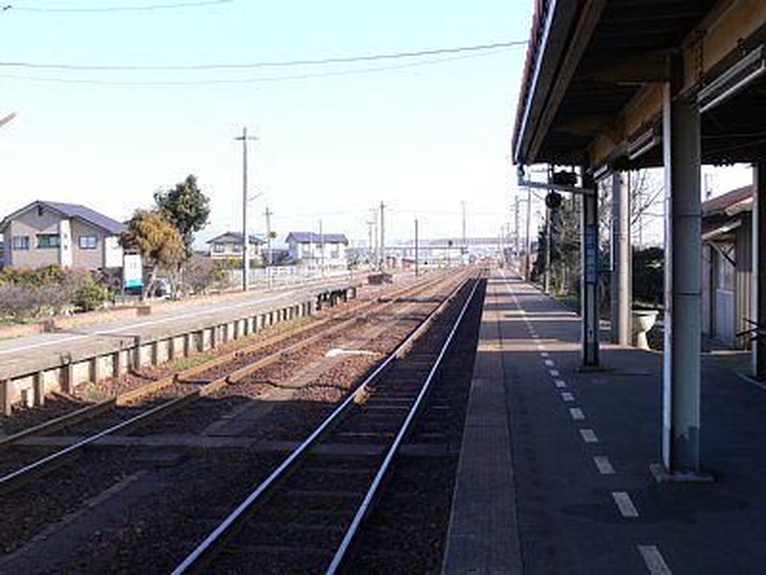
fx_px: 863
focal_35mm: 39
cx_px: 383
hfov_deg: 47.9
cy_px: 288
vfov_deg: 36.8
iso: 80
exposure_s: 1/125
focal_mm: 8.2
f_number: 5
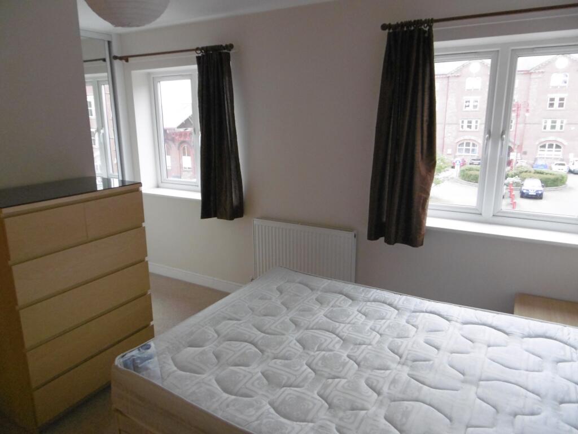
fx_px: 401
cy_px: 217
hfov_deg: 71.6
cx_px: 289
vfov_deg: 56.8
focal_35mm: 24
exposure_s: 1/100
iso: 250
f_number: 3.1
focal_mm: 4.3
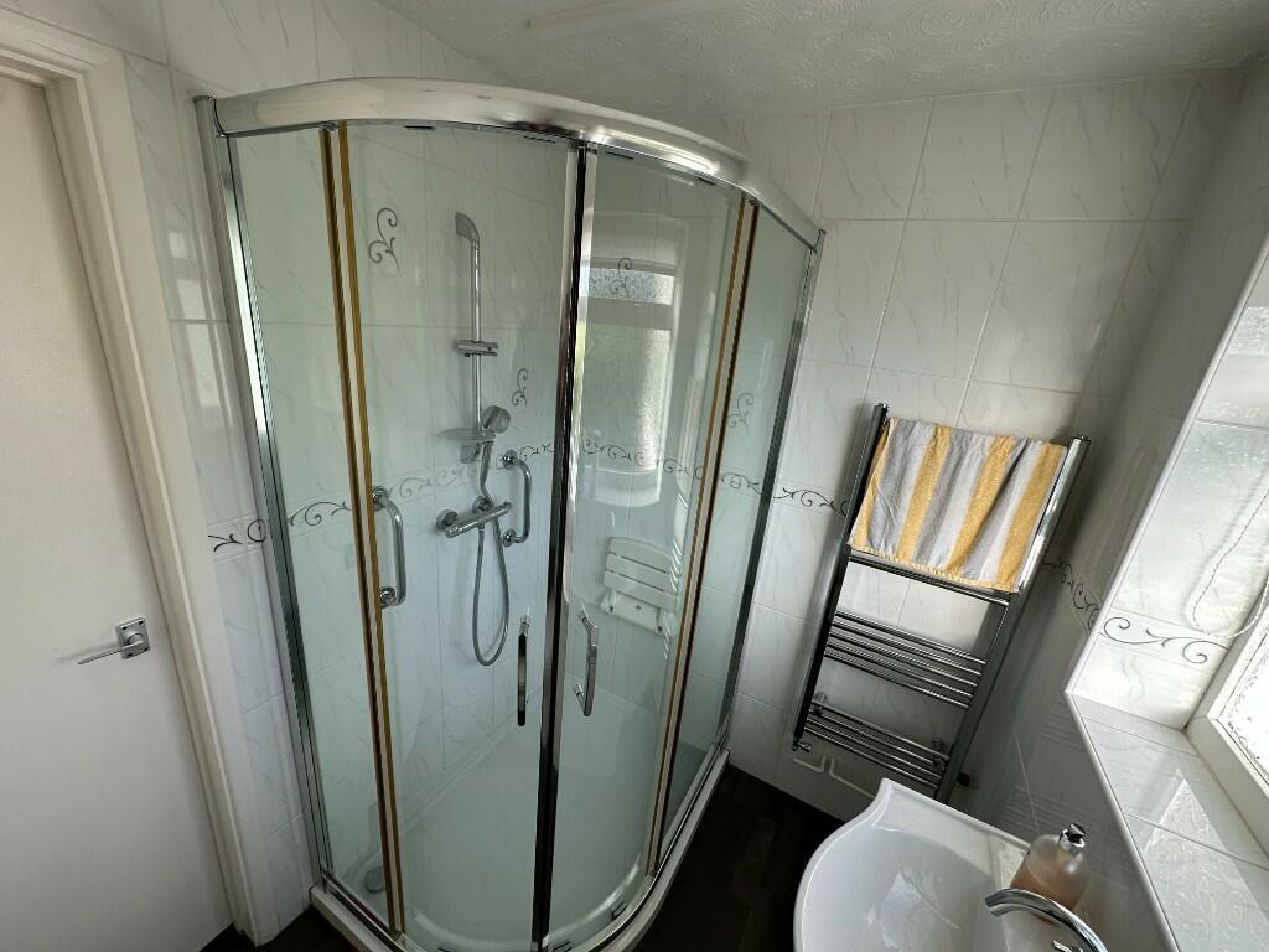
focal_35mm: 14
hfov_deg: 102.1
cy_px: 476
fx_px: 513
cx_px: 634
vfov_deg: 85.7
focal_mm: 2.22
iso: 40
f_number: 2.2
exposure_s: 1/209
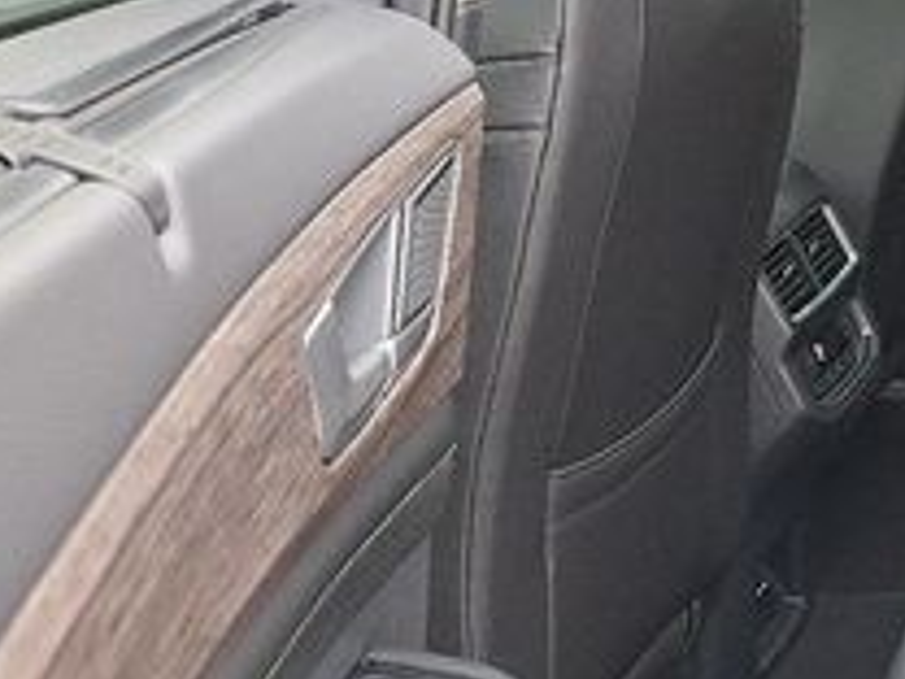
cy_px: 200
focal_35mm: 77
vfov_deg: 19.1
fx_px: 2013
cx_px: 1297
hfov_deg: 21.8
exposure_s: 1/120
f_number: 1.8
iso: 82
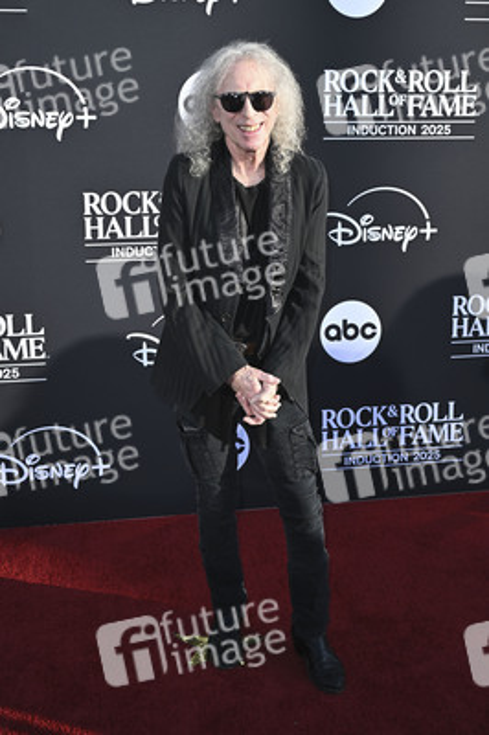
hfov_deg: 31.8
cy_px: 368
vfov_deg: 46.4
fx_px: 857
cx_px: 244
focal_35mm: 42
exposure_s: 1/320
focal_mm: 42
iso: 250
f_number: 8
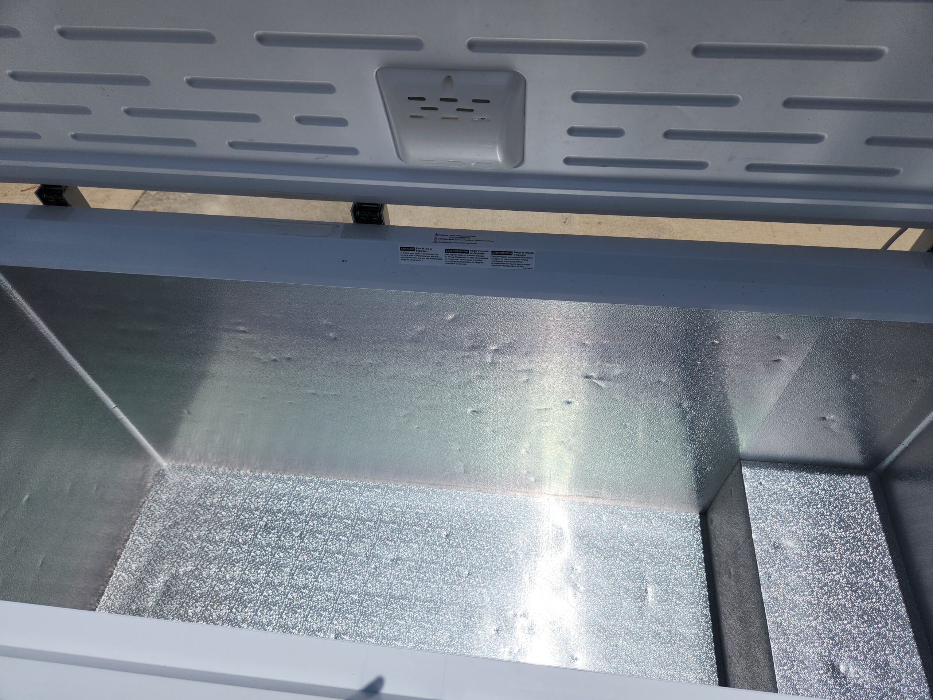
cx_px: 466
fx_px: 620
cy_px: 350
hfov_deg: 73.9
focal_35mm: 23
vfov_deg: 58.9
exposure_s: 1/8357
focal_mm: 5.4
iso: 20
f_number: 1.8
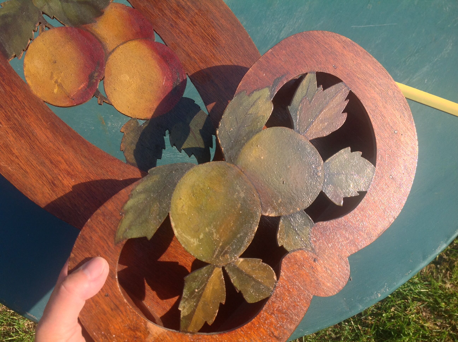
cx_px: 229
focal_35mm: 35
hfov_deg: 52.7
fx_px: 462
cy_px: 171
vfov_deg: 40.6
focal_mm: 4.28
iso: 50
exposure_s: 1/617
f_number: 2.4
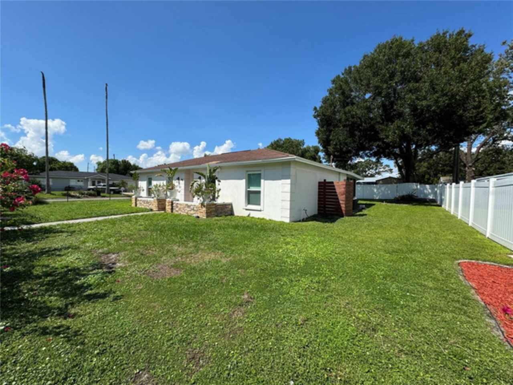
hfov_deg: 102.1
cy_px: 192
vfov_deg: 85.7
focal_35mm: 14
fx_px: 207
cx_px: 256
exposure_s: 1/2415
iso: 50
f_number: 2.2
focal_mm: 2.22
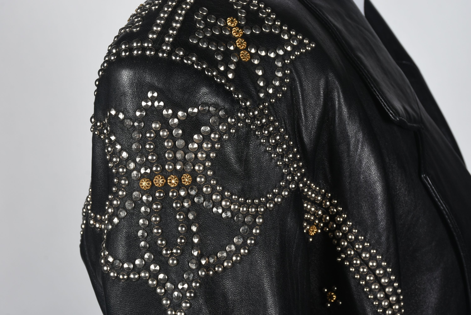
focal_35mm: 84
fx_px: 1100
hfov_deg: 24.2
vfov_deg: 16.3
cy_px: 158
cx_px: 236
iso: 200
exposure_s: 1/125
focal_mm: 56
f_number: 13
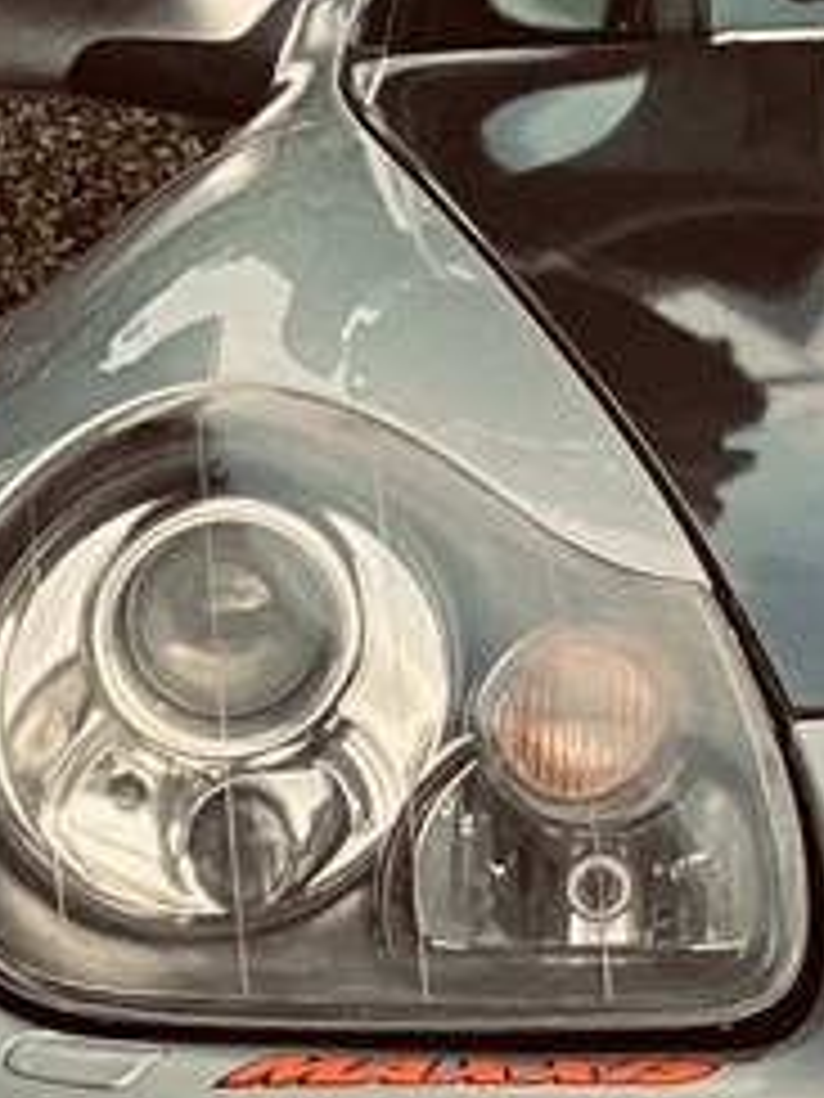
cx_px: 2139
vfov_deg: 3.9
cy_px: -410
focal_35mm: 504
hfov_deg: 2.9
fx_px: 15996
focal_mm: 9
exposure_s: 1/121
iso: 50
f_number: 2.8
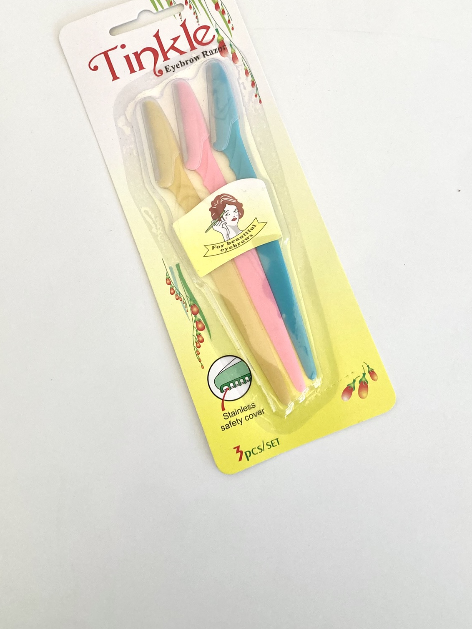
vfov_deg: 48.3
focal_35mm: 38
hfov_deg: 37.7
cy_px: 216
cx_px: 251
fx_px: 691
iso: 80
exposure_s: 1/61
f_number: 1.8
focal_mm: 3.99
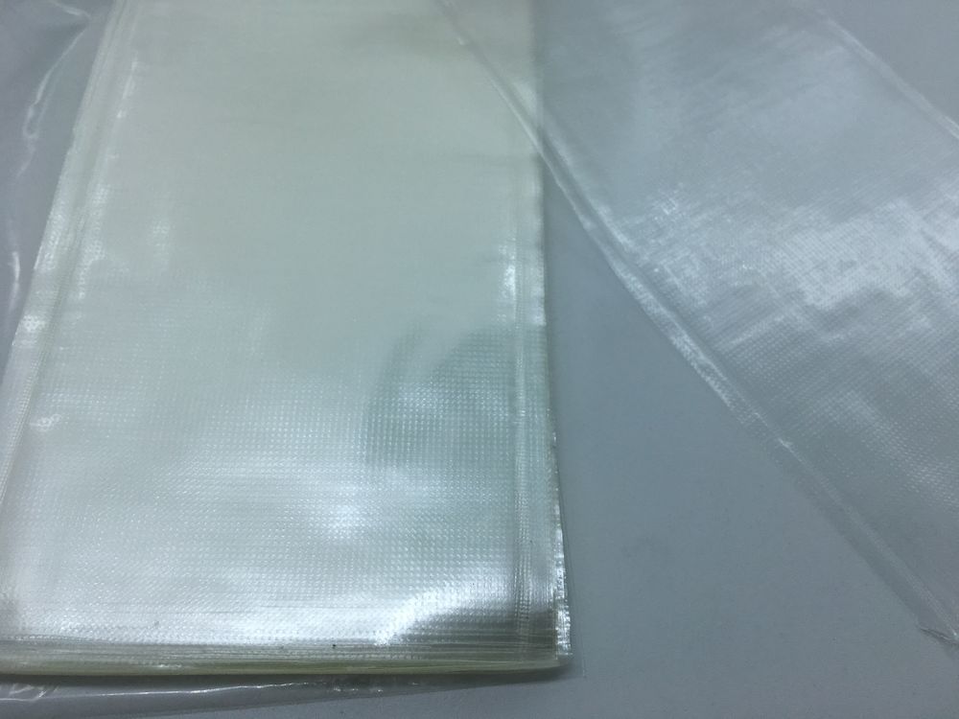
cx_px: 480
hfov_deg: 61.7
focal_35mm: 29
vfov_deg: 48.2
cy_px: 360
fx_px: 803
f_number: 2.2
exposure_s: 1/1326
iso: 25
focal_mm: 4.15
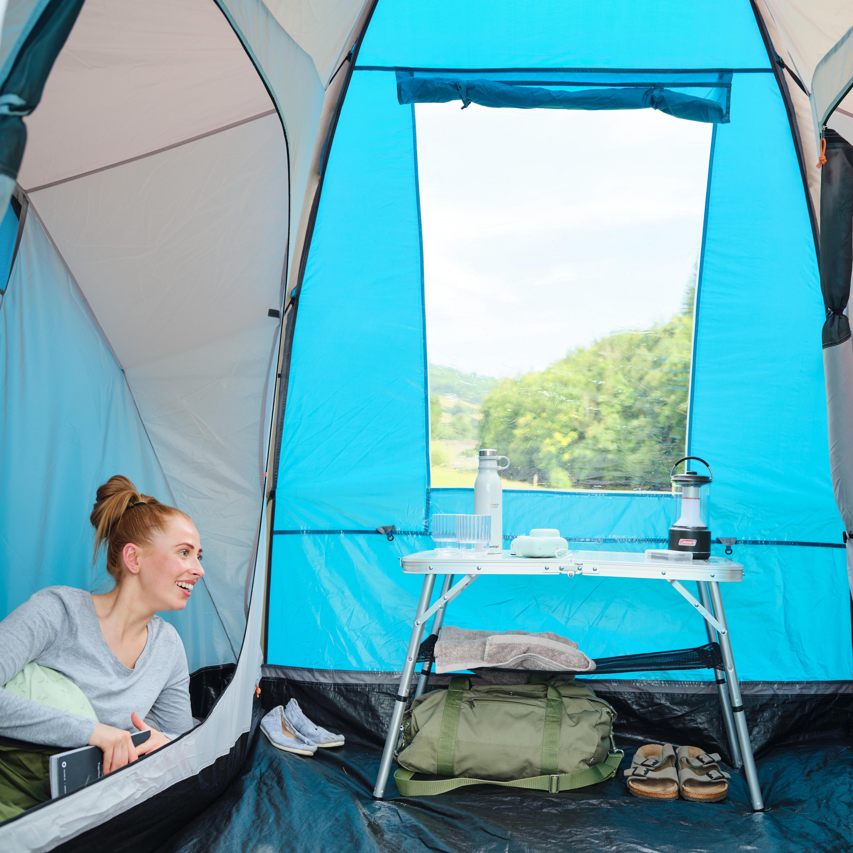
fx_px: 1004
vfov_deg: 46.0
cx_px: 548
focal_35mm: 36
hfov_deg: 45.5
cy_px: 435
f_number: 4
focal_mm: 32
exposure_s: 1/320
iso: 400
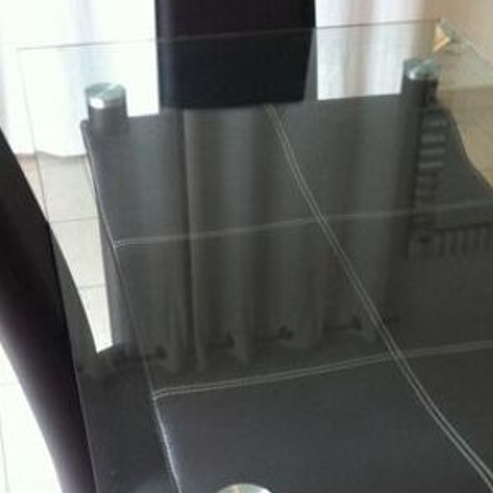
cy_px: 356
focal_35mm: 66
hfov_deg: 26.0
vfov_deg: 25.8
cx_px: 316
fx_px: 1063
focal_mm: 3.85
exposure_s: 1/15
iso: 200
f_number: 2.8
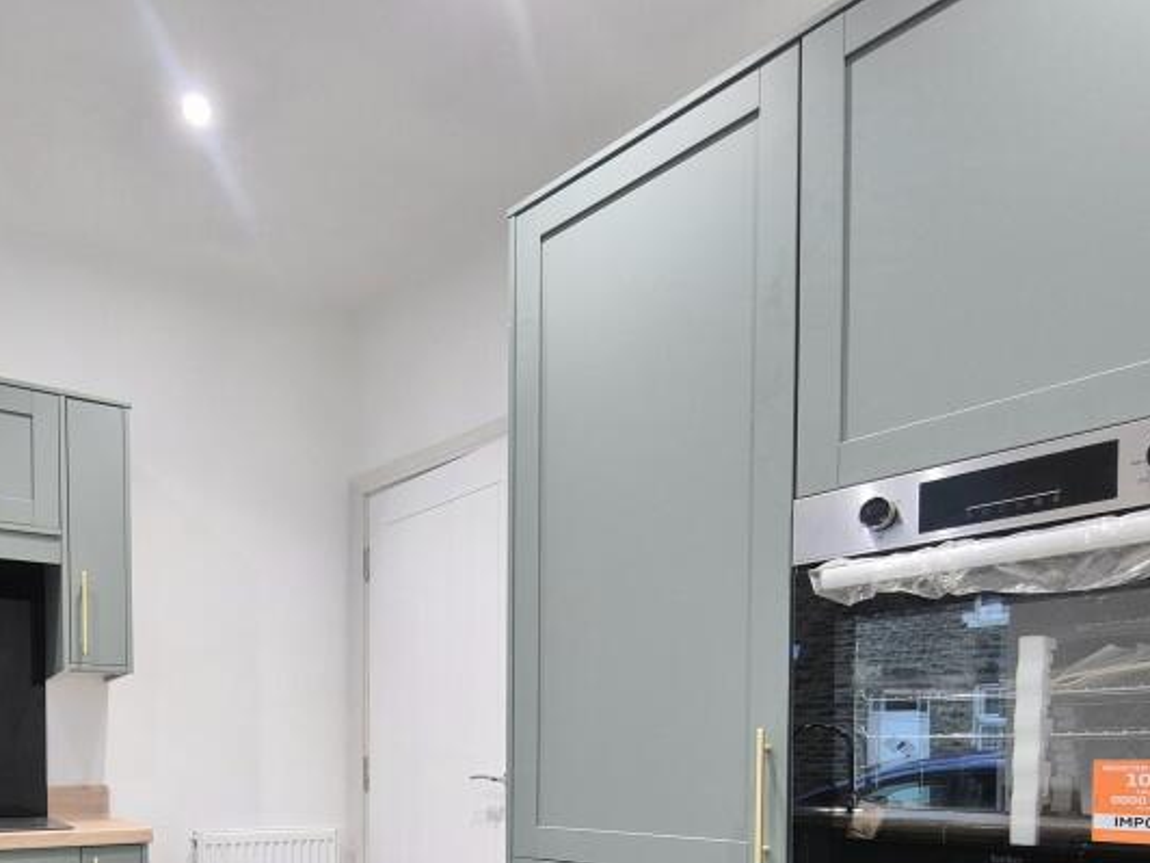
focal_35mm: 25
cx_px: 428
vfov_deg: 48.4
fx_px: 831
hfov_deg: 68.3
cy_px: 794
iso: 250
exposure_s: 1/50
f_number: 2.2
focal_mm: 2.2
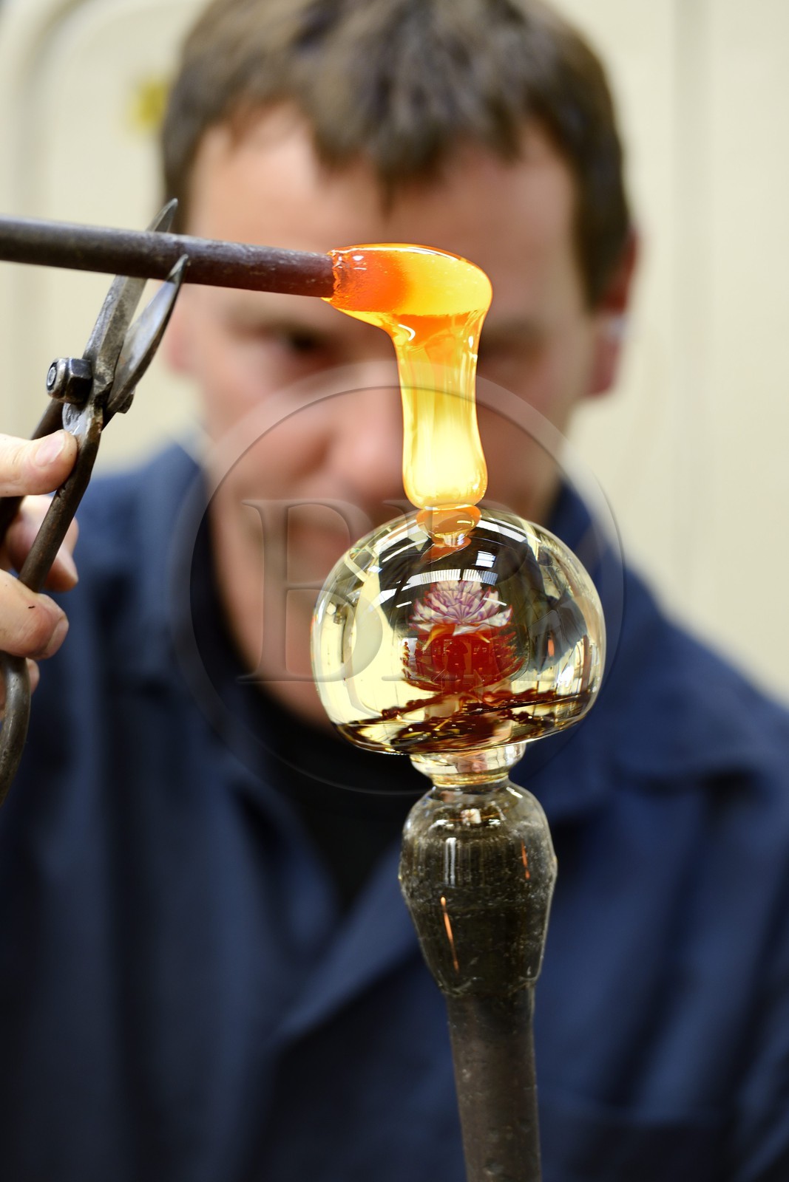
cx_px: 394
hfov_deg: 6.9
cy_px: 591
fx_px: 6573
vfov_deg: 10.3
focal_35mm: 200
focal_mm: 200
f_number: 4
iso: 800
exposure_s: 1/30
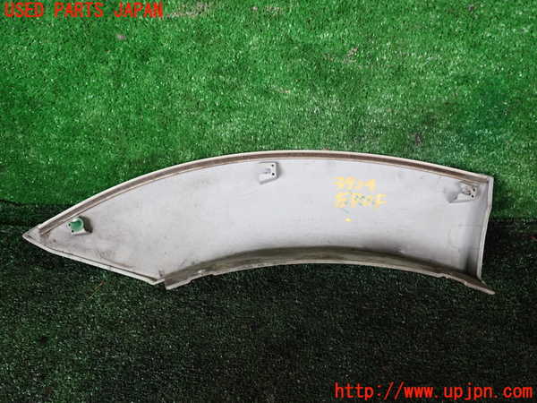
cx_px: 268
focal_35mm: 30
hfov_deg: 60.0
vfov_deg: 46.8
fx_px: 465
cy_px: 202
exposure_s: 1/30
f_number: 2.3
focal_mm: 5.4
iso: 250
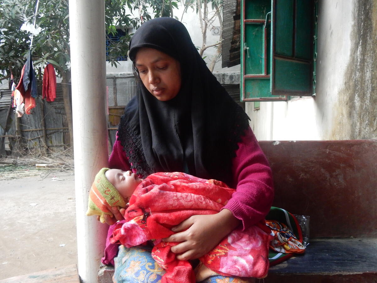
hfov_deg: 60.0
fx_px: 327
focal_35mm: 30
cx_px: 188
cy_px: 142
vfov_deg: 46.8
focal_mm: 5.4
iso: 400
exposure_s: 1/30
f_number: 4
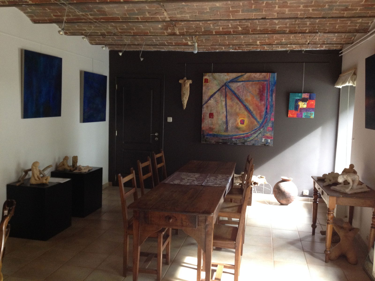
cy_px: 140
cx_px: 188
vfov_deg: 40.7
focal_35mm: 35
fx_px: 379
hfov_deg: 52.6
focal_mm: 4.28
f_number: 2.4
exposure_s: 1/20
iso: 160
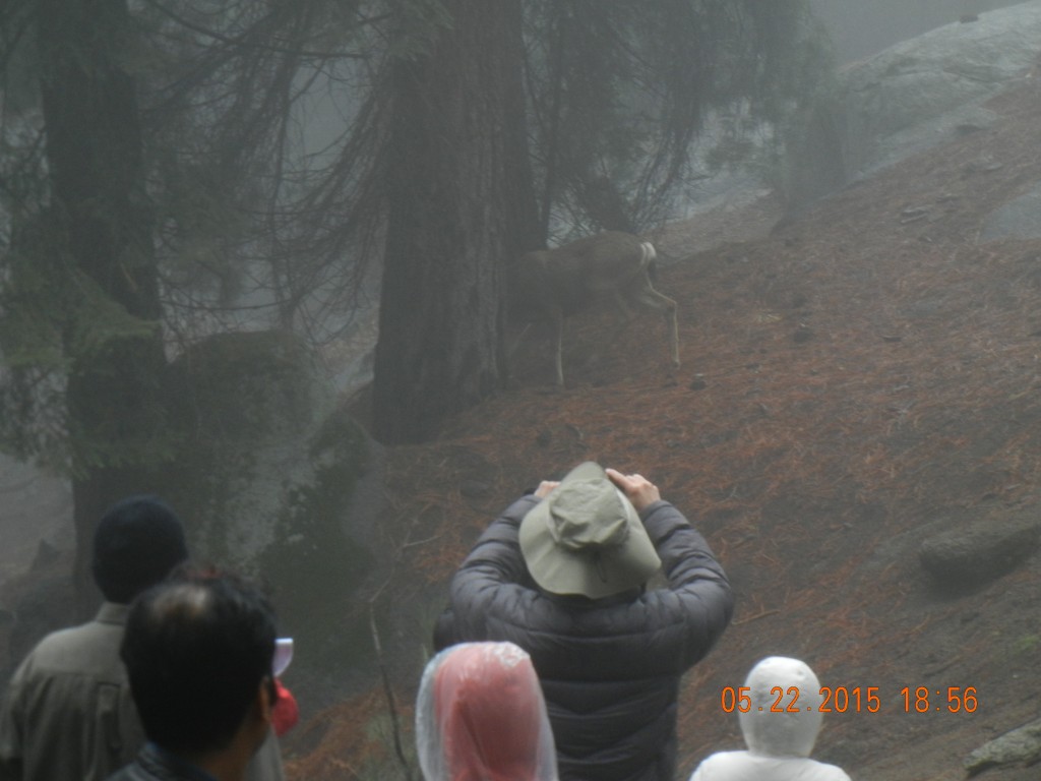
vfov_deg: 11.1
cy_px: 390
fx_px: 4000
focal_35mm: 133
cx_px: 520
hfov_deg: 14.8
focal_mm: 24
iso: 344
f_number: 4.6
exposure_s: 1/60
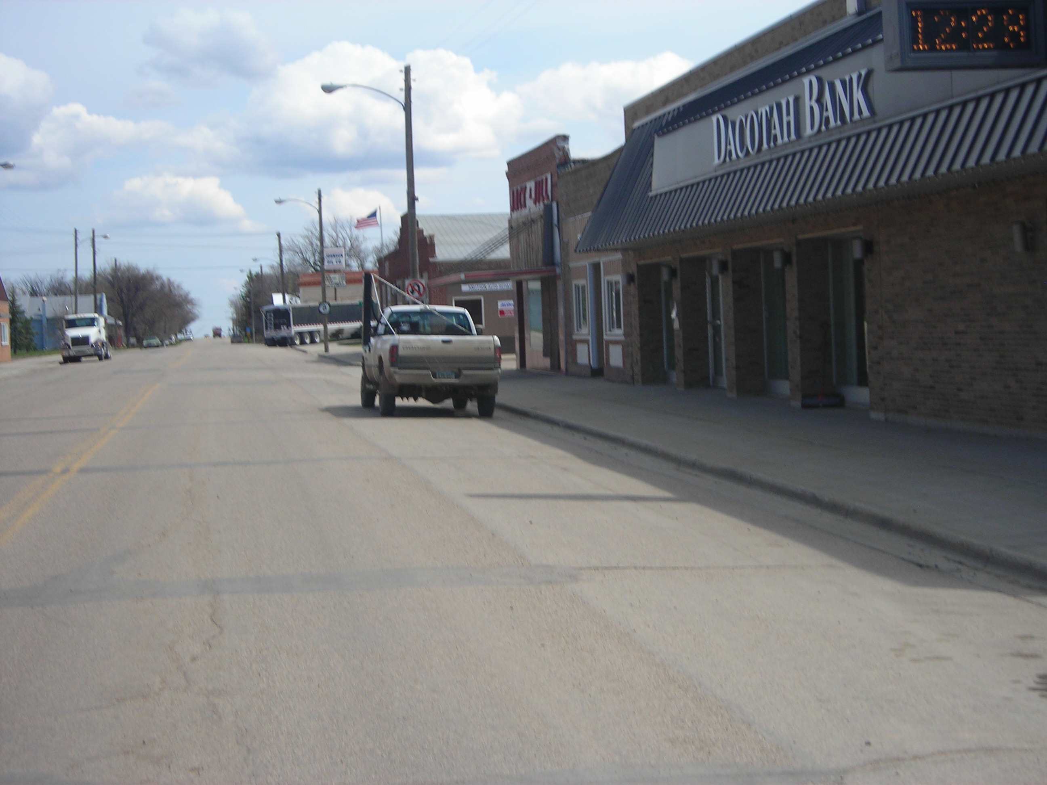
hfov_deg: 29.8
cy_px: 392
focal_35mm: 65
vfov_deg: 22.6
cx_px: 524
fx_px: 1966
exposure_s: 1/124
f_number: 7.7
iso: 50
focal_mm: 10.8
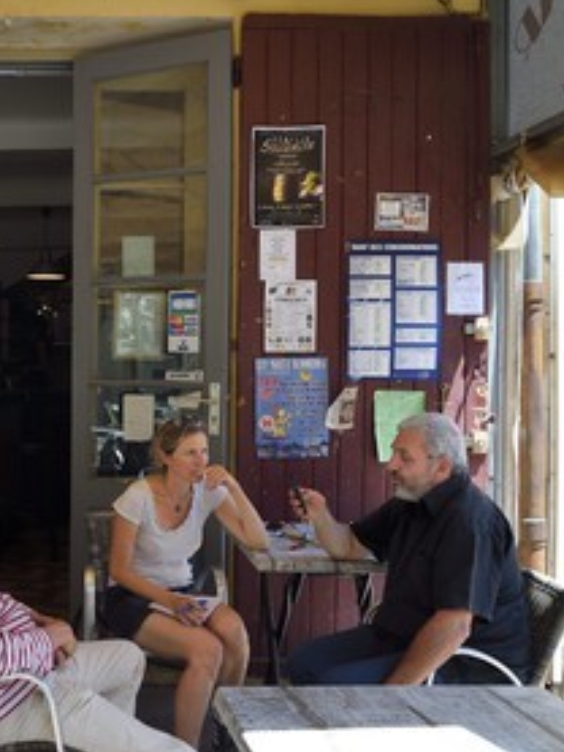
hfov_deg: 37.6
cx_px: 38
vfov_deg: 52.6
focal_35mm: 35
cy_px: 375
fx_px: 760
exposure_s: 1/125
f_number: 7.1
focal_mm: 24
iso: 200
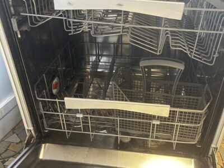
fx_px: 168
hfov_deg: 67.3
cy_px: 84
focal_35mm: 26
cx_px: 112
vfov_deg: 53.1
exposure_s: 1/60
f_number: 1.5
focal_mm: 5.7
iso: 250
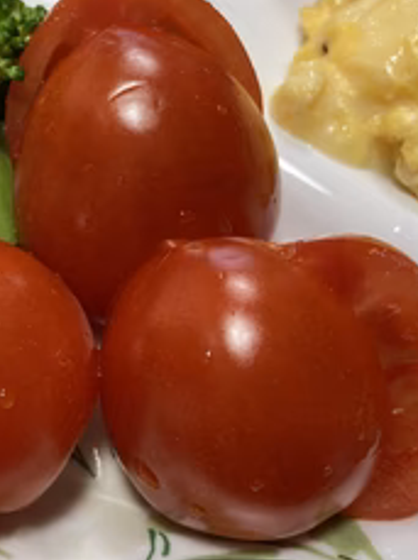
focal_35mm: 49
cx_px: 39
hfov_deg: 28.4
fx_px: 791
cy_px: 247
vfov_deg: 38.9
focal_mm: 3.99
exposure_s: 1/50
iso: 80
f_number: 1.8
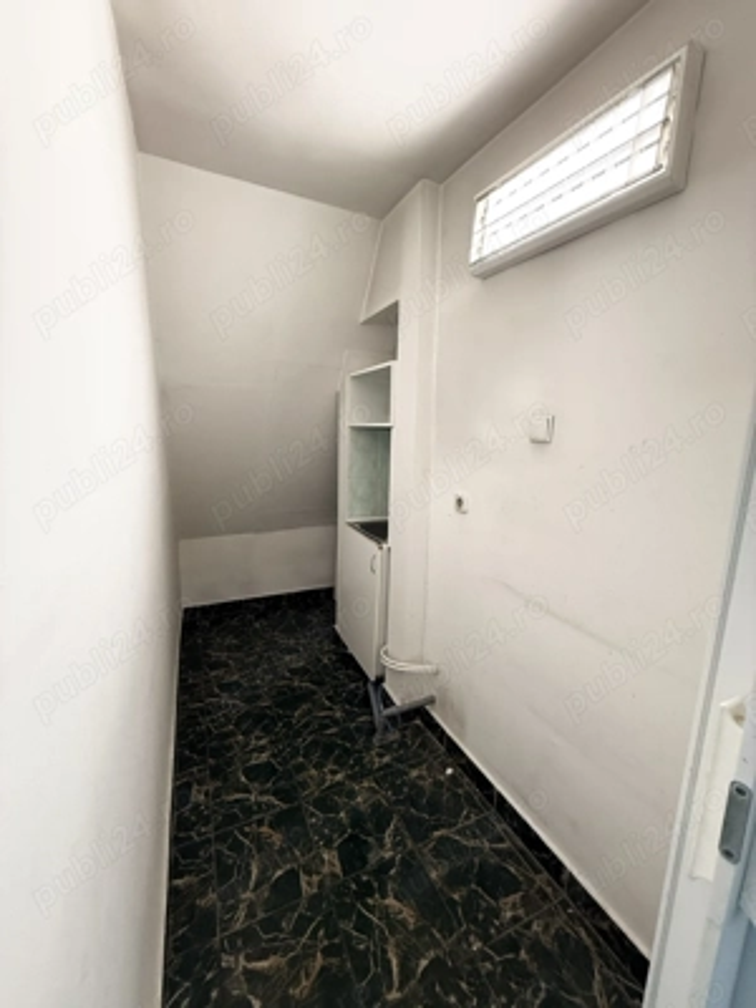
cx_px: 378
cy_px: 504
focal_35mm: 14
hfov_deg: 85.7
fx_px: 408
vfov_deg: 102.1
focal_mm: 2.22
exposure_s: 1/50
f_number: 2.2
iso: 250
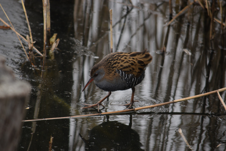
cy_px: 76
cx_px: 113
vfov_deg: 3.1
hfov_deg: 4.6
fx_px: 2825
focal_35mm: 450
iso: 200
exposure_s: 1/160
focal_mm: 300
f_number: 5.6
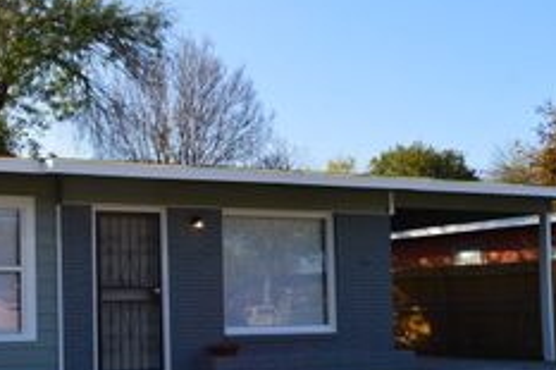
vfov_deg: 23.2
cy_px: 252
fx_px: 895
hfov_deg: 32.7
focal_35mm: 58
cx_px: 50
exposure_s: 1/320
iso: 400
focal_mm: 18
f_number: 10
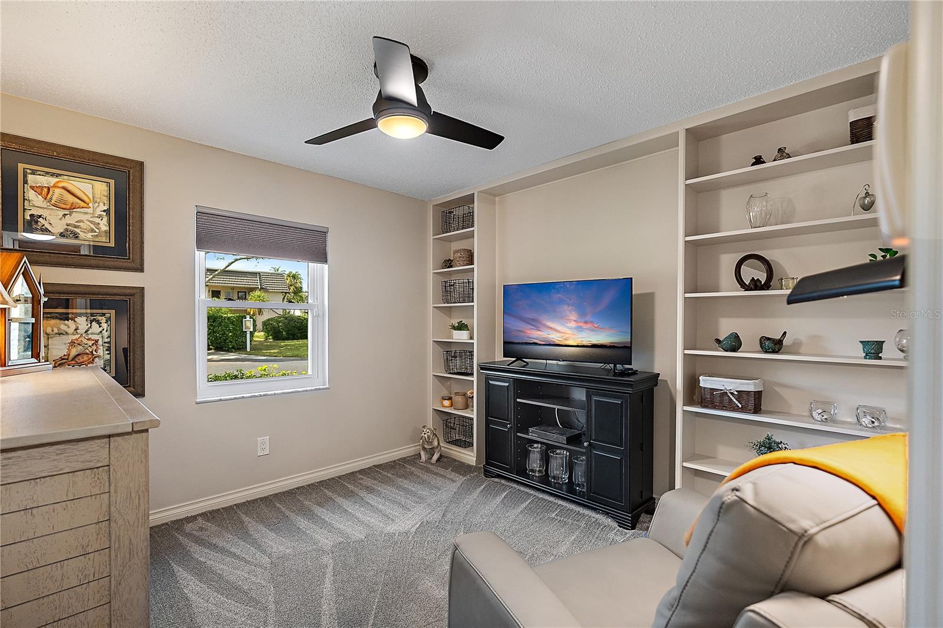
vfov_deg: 72.0
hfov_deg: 95.0
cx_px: 472
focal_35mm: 16
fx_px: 432
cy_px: 314
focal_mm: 16.5
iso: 1600
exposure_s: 1/40
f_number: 4
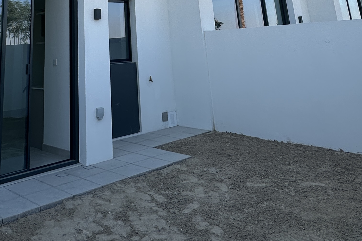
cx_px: 122
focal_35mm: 39
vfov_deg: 28.0
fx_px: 392
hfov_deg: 48.7
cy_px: -76
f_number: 2.2
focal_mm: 2.22
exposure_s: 1/1052
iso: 40
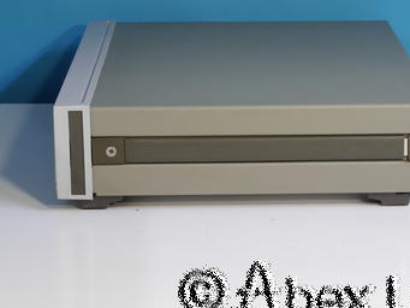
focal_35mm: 129
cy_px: 148
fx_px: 1528
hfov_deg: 15.3
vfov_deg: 11.5
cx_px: 231
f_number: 13
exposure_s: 1/2
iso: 400
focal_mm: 55
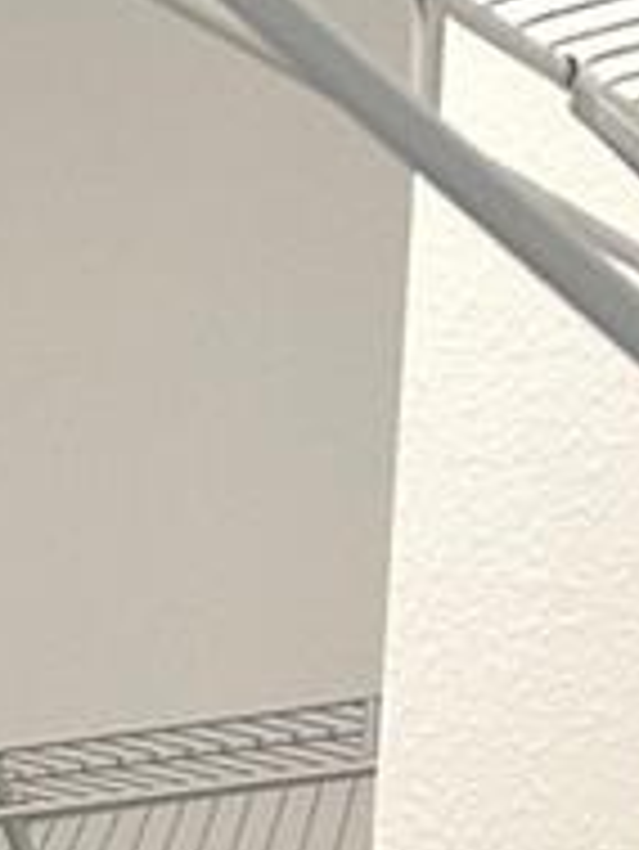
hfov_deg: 8.9
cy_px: 2577
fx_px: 3737
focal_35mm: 152
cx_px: -882
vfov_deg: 9.8
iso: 160
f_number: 1.78
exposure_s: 1/60
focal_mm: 6.86
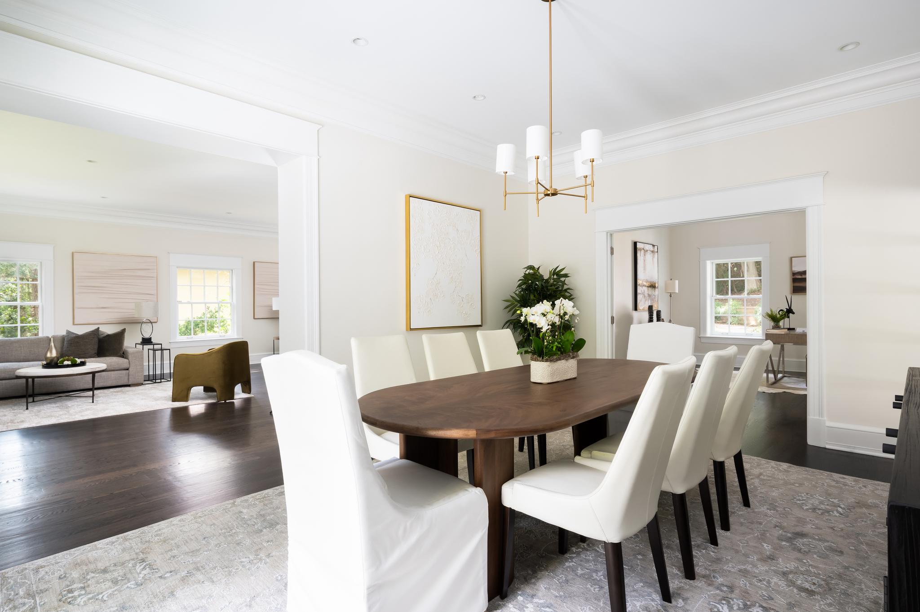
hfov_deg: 90.0
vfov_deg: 67.3
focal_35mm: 18
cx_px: 460
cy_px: 306
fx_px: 460
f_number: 13
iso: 800
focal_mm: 18
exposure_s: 1/20
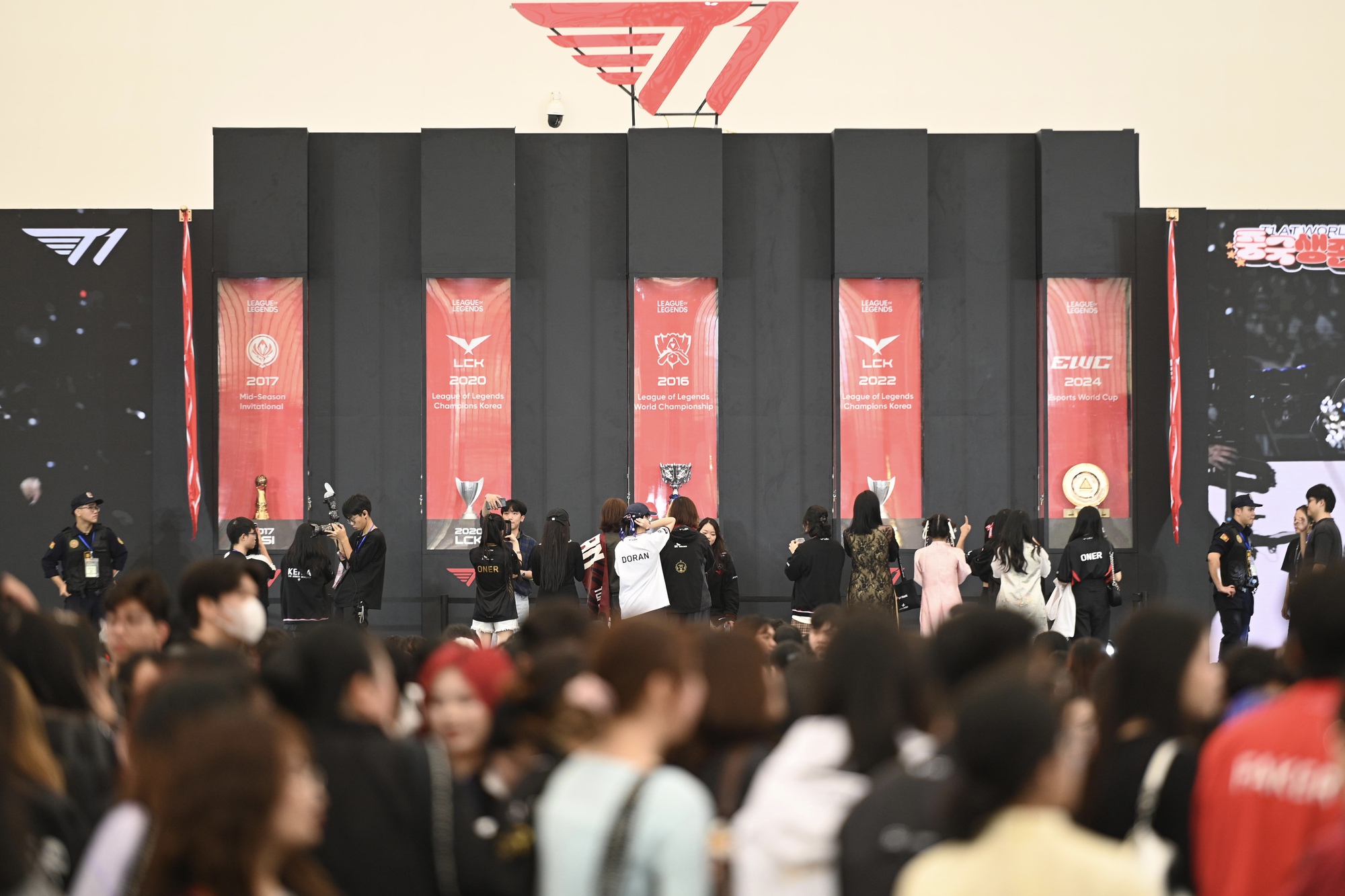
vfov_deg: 7.4
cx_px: 672
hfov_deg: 11.1
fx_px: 6911
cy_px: 448
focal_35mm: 185
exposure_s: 1/250
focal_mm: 185
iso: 500
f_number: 3.2
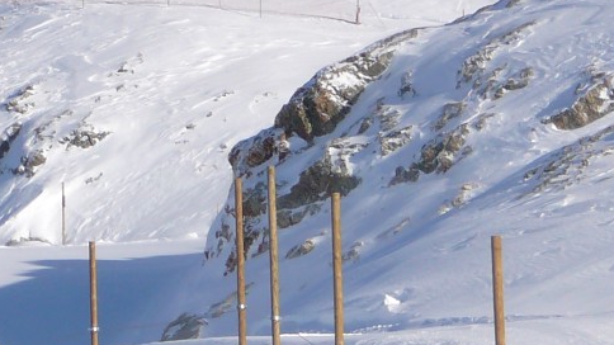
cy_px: 178
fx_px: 5258
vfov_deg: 3.8
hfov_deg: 6.7
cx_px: 118
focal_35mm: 323
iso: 80
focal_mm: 16.6
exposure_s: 1/400
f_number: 6.3
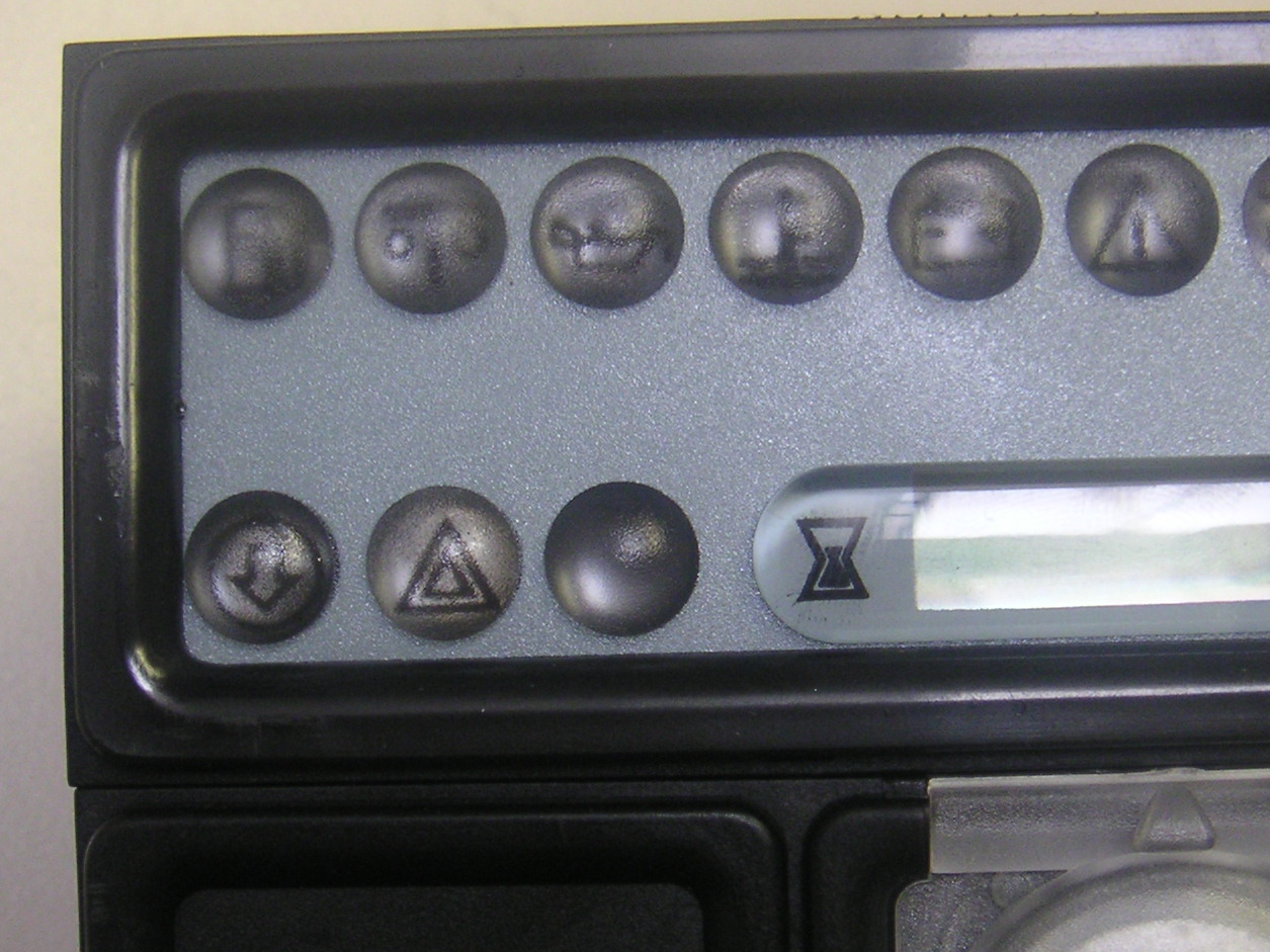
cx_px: 729
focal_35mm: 62
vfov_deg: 23.6
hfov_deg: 31.2
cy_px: 460
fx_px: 2274
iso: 100
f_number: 2.8
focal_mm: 6
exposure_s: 1/20
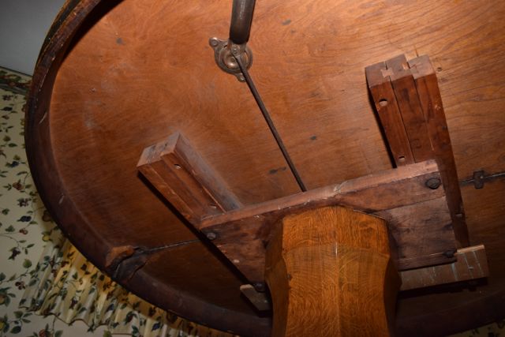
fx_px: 379
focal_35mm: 27
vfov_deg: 48.0
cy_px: 168
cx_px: 252
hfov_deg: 67.4
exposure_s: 1/125
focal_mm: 18
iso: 800
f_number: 5.6
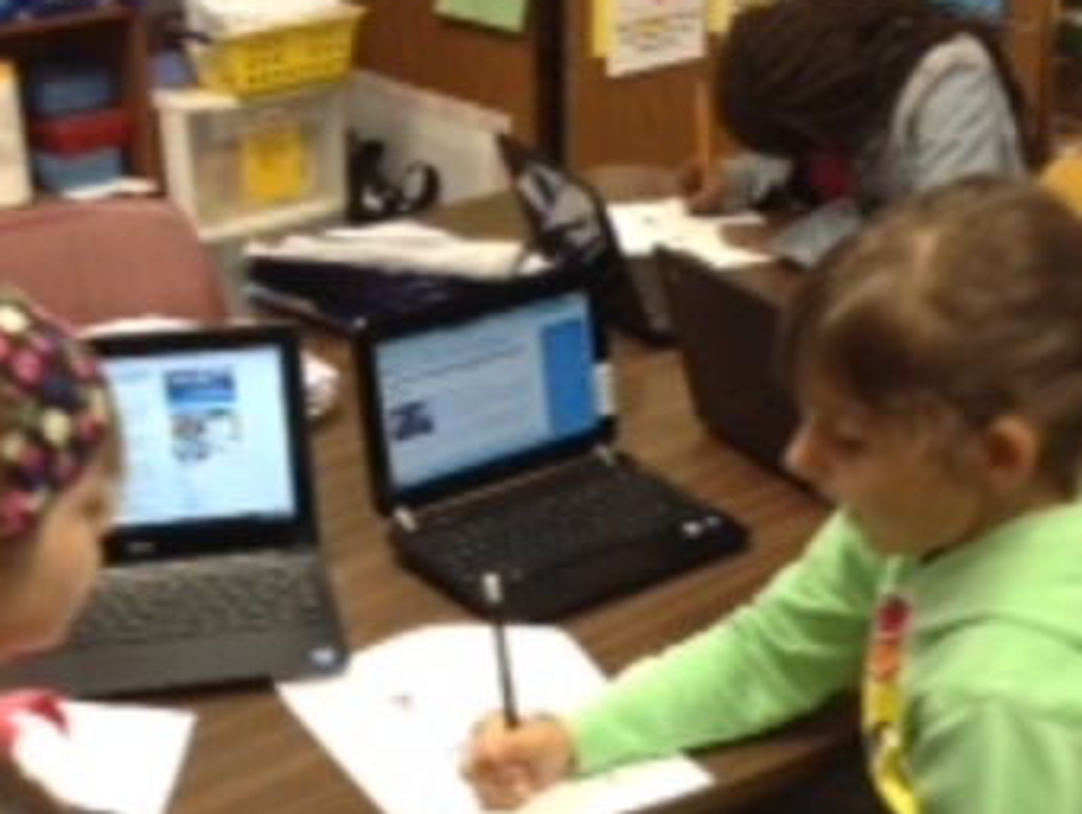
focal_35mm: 66
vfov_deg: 22.2
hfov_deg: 29.4
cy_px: 543
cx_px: 504
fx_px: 2065
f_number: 2.4
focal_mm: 4.28
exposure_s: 1/15
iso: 50
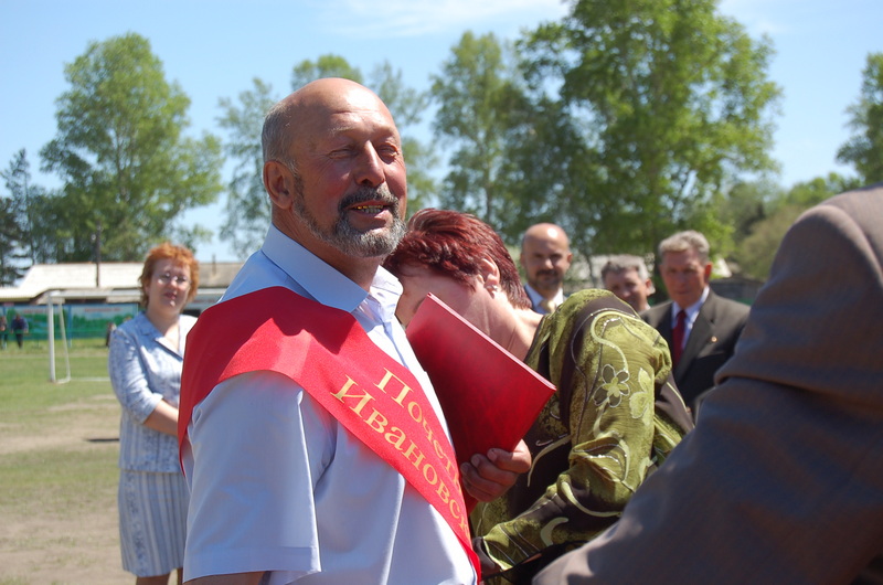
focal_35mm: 82
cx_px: 442
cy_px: 292
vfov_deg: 16.5
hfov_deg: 24.7
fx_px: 2020
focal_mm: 55
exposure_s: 1/250
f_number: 8
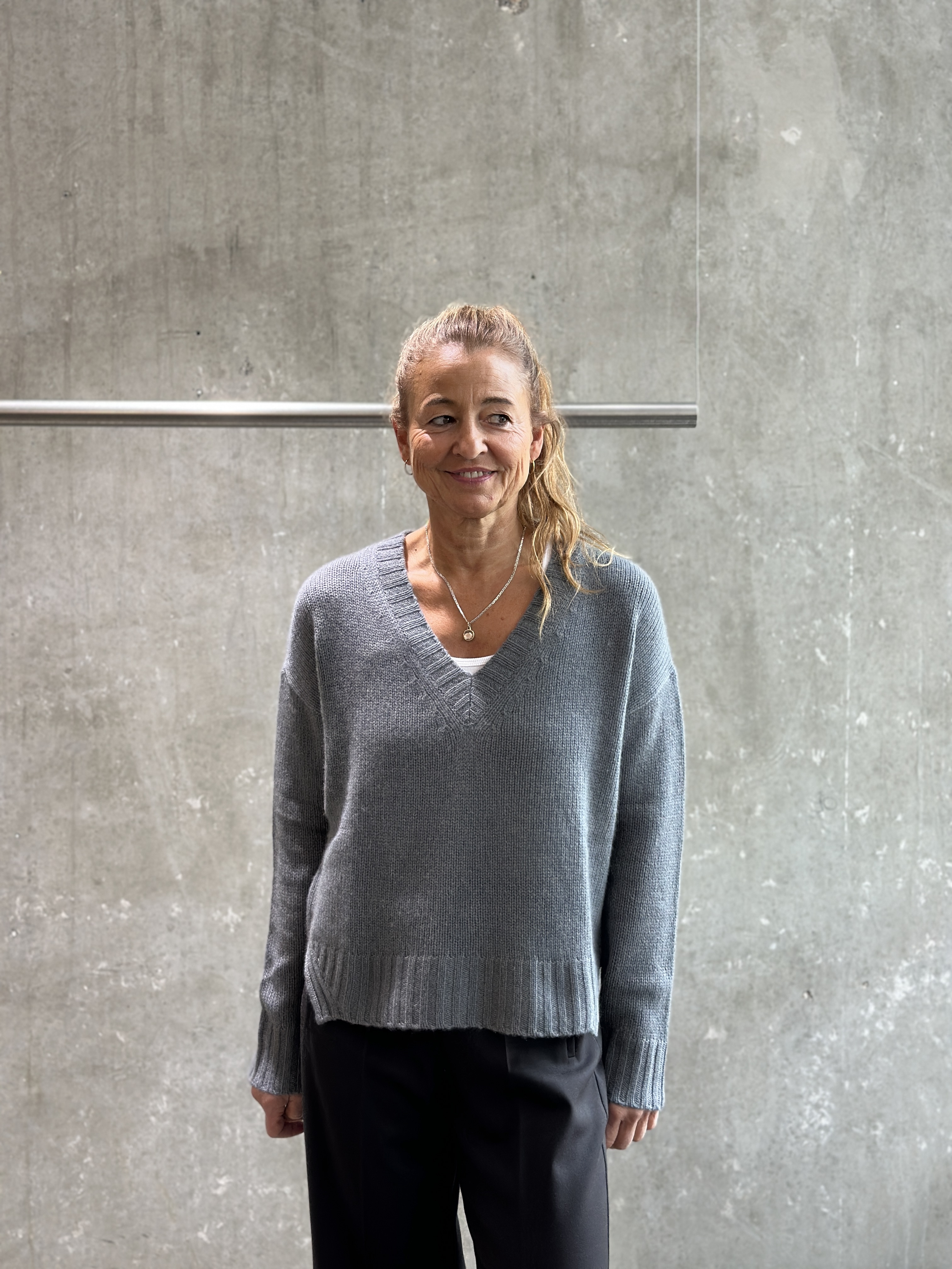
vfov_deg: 39.7
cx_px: 476
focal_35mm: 48
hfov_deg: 30.3
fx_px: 1760
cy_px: 634
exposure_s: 1/100
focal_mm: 6.86
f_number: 1.78
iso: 125
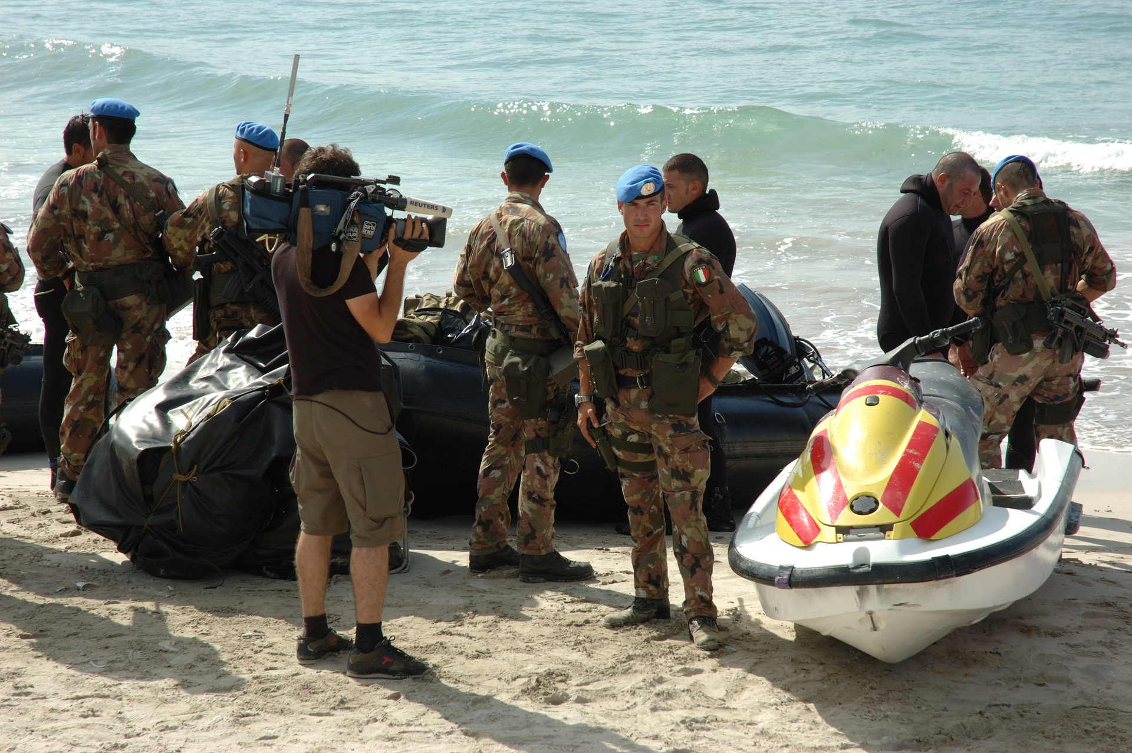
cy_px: 376
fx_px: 3299
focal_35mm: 105
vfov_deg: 13.0
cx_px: 566
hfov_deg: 19.5
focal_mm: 70
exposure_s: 1/400
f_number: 10
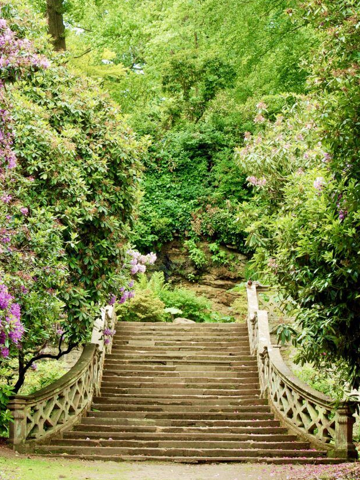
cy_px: 230
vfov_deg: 15.6
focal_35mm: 126
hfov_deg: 11.8
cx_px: 176
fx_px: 1747
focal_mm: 70
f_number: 8
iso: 200
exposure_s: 1/25
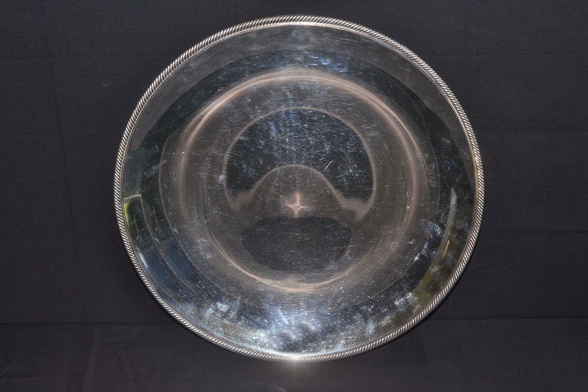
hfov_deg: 33.4
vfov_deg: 22.6
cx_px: 294
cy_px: 196
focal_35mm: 60
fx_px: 980
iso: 180
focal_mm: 40
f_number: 8
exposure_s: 1/60
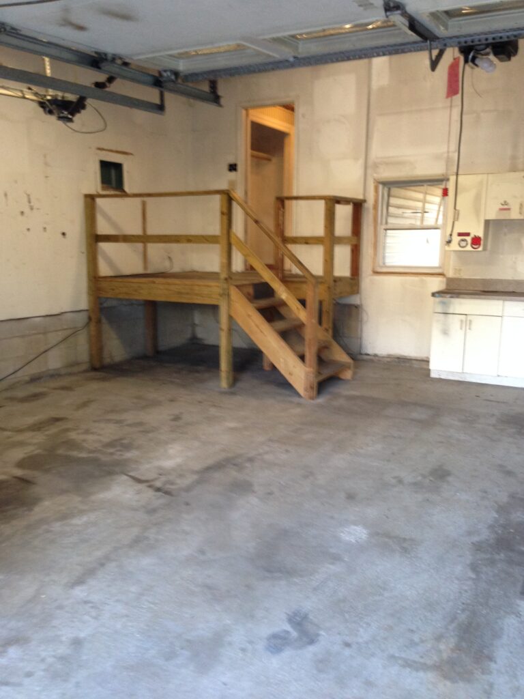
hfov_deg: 42.9
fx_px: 666
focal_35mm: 33
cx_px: 262
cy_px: 350
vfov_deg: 55.4
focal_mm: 4.12
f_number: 2.4
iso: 125
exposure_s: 1/20
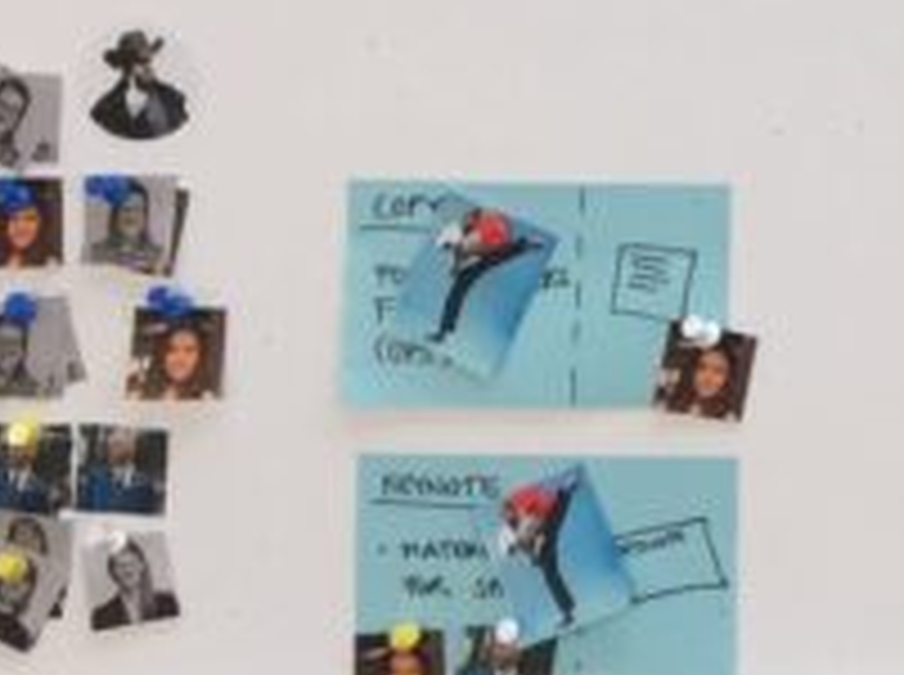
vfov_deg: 9.2
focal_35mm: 148
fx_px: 3858
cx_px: 2123
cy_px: -837
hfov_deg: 11.3
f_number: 2.2
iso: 32
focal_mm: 4.15
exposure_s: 1/50
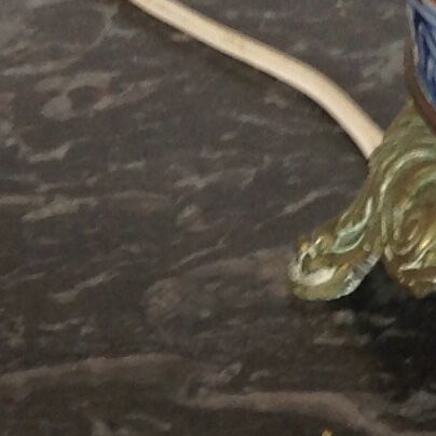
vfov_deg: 8.4
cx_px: 786
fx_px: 2821
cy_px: -391
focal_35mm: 198
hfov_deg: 8.5
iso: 50
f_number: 2.4
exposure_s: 1/17
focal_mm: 4.28
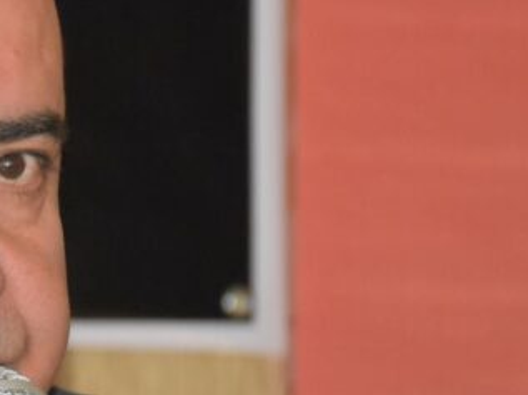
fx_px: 7115
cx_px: -93
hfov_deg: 4.2
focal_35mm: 467
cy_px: 301
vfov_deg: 3.2
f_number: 5.6
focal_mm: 100
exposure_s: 1/60
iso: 3600
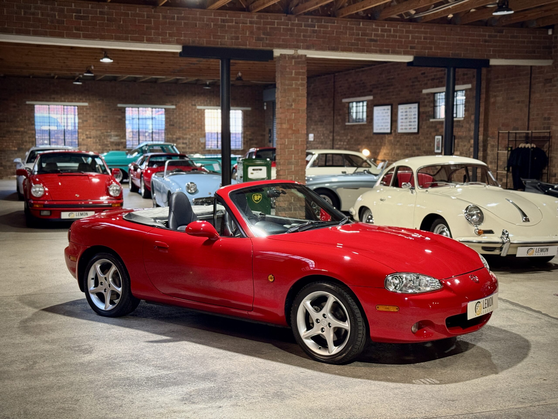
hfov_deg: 39.7
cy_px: 210
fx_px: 774
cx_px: 279
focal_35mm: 48
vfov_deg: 30.3
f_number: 1.78
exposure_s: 1/33
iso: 250
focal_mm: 6.76
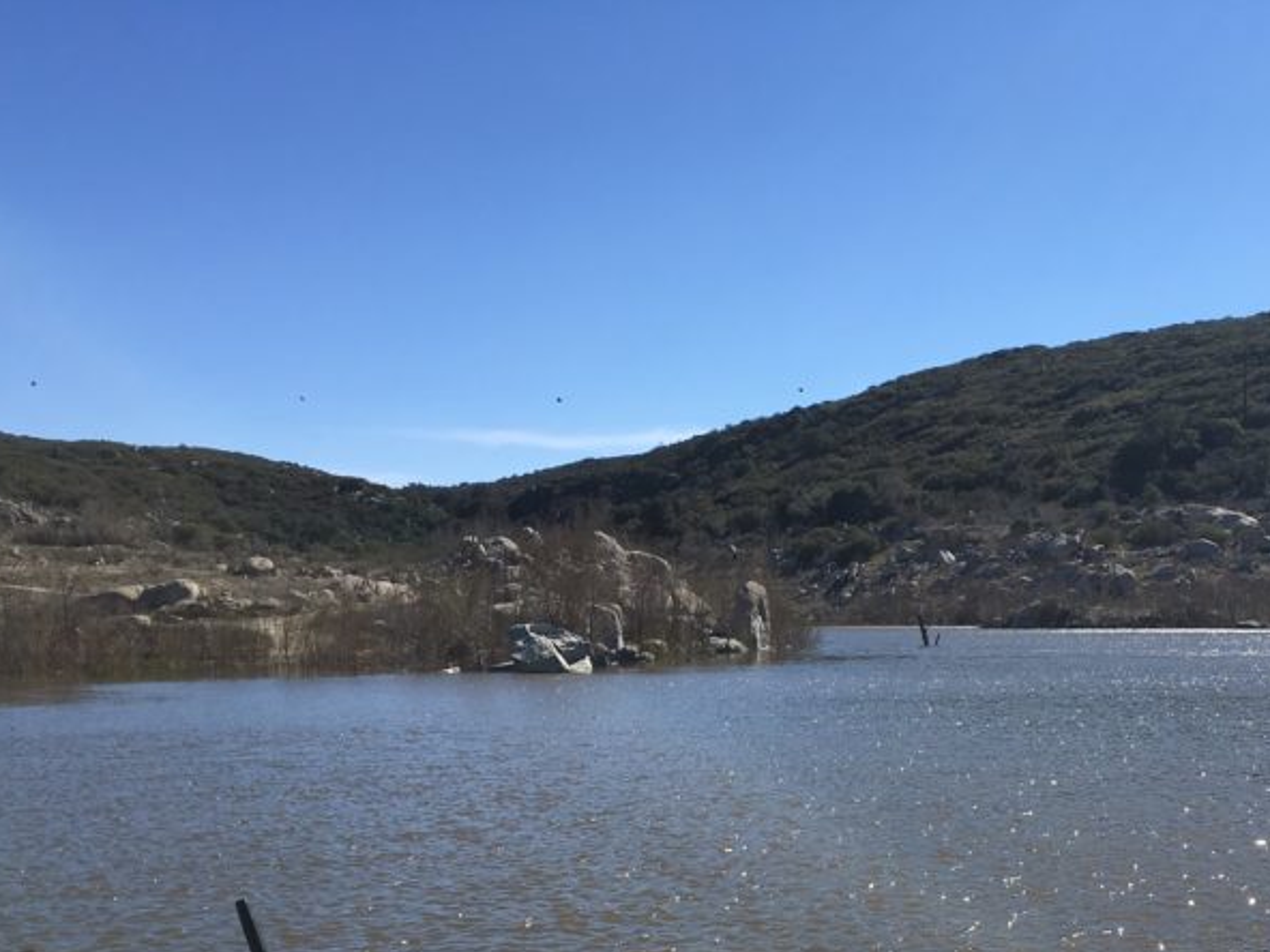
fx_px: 1724
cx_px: 903
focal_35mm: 47
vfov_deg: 30.1
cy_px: 768
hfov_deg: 39.7
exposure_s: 1/2198
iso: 25
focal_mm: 4.15
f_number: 2.2
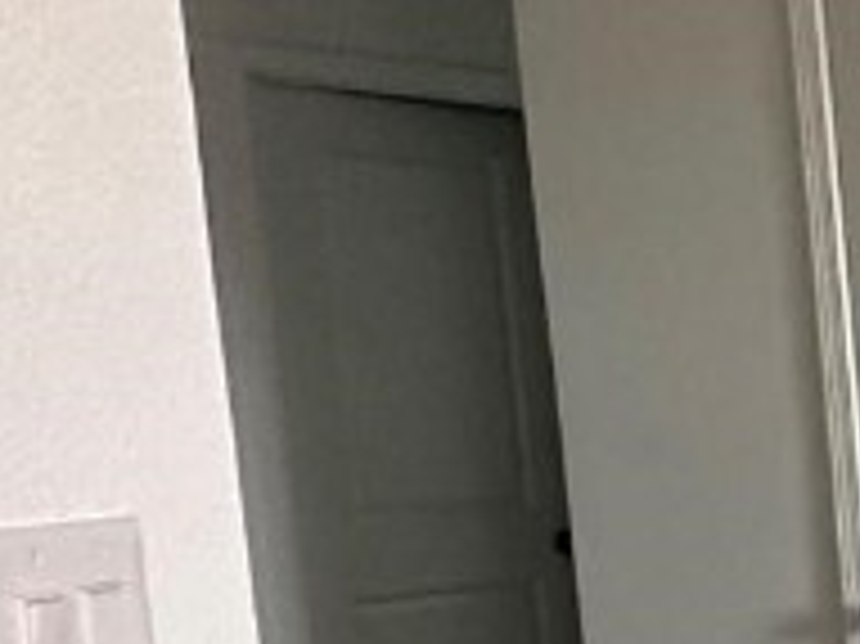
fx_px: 1862
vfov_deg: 19.3
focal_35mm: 75
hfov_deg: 16.4
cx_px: 1905
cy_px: 572
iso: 400
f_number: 2.2
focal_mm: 2.22
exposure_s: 1/60
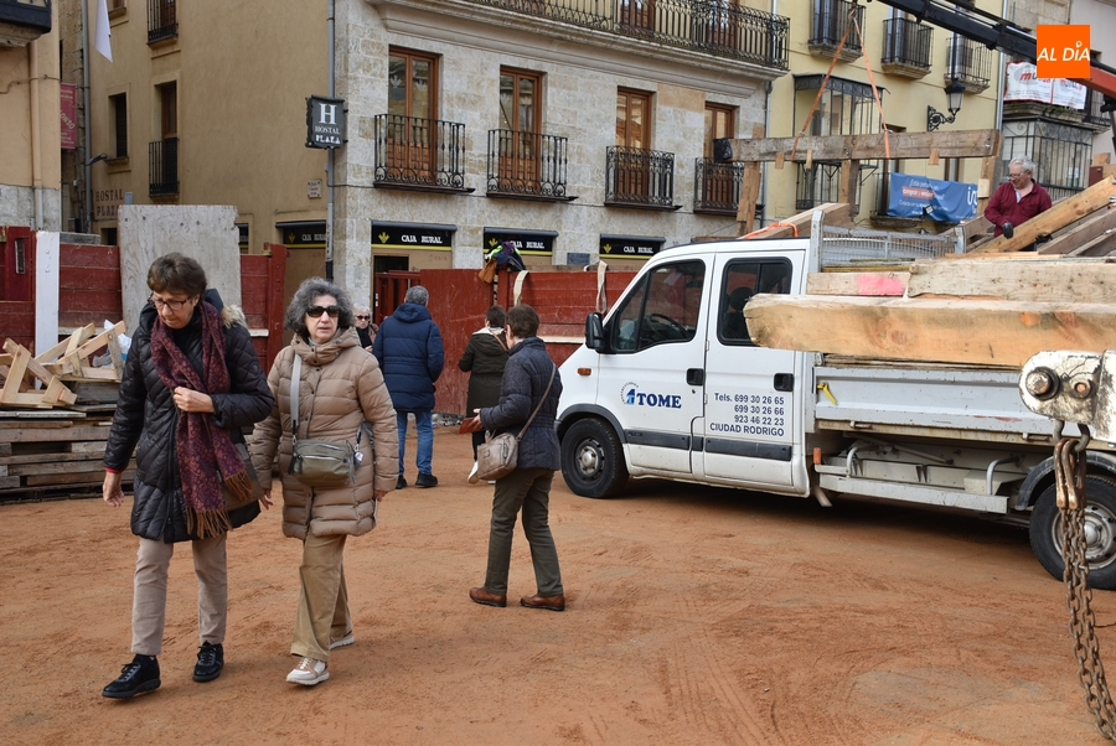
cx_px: 558
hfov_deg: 47.9
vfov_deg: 33.1
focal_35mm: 40
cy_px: 373
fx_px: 1257
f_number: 4
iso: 100
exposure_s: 1/250
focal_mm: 27
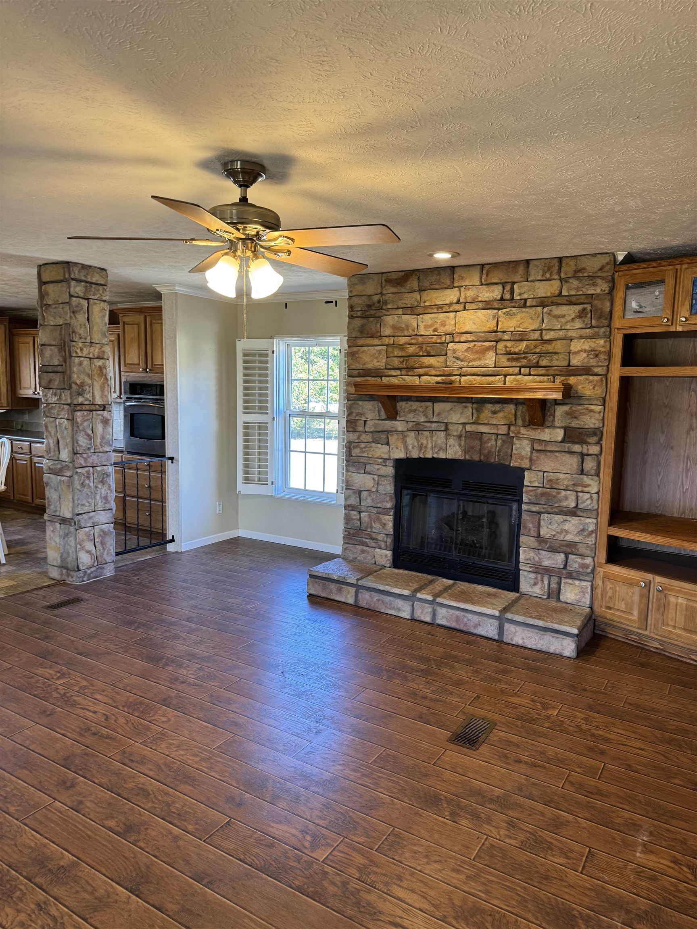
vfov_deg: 71.6
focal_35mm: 24
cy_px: 464
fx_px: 644
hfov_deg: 56.8
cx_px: 348
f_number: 1.78
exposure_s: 1/120
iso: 200
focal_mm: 6.76
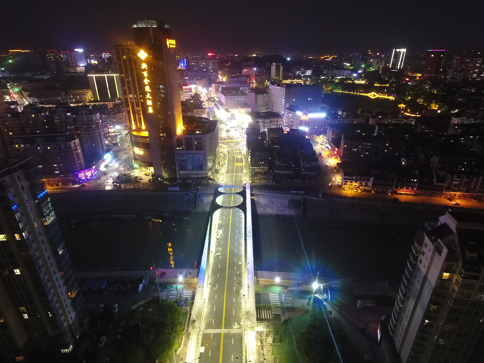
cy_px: 182
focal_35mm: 20
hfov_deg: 81.7
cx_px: 242
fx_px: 280
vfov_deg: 66.0
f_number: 2.8
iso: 1600
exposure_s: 1/4.34
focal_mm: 3.61
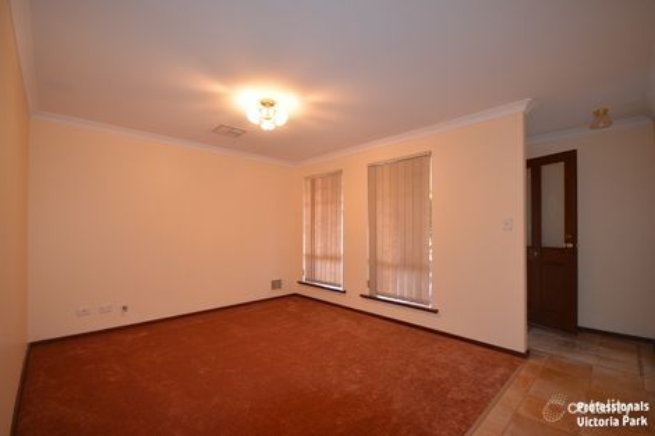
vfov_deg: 77.3
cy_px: 218
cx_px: 328
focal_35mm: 15
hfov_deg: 100.4
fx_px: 273
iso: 800
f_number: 4
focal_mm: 10
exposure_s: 1/60
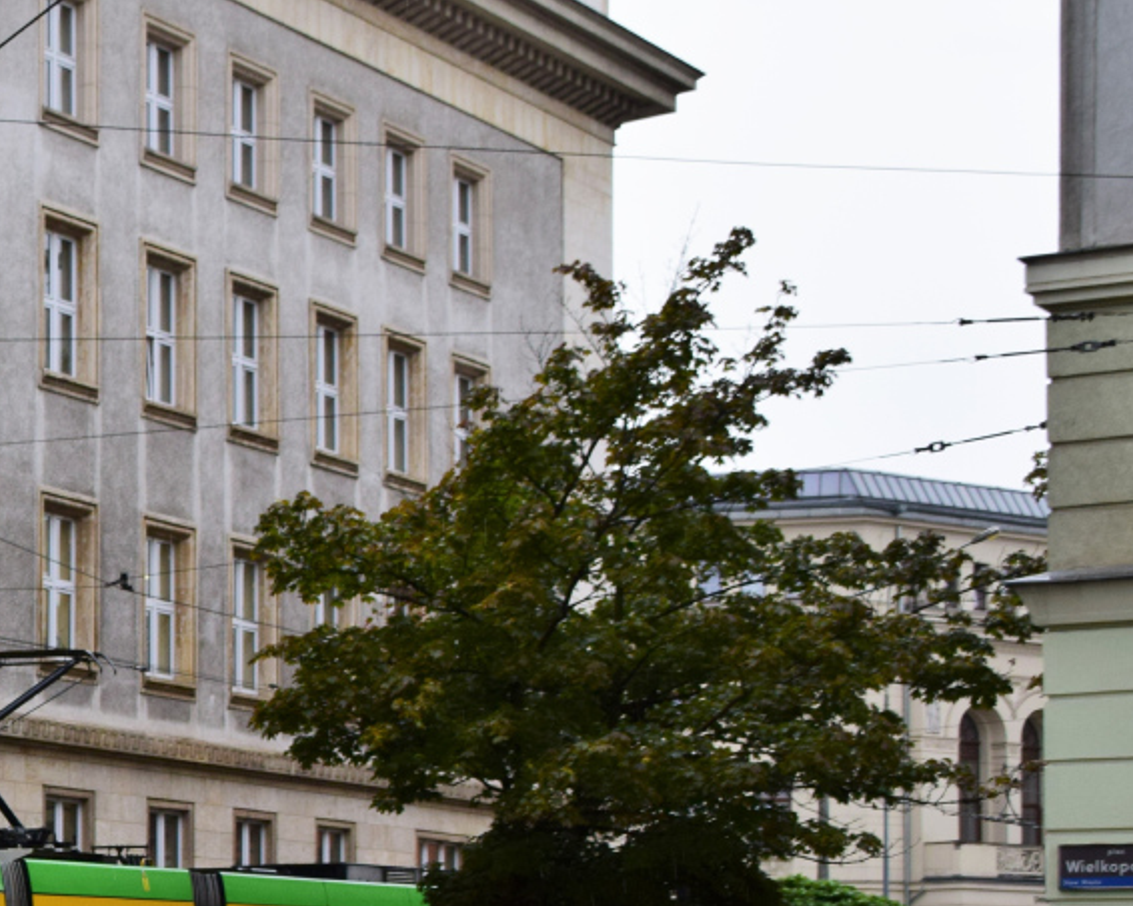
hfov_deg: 16.9
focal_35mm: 110
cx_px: -102
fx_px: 3689
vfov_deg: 13.9
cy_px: 851
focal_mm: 34
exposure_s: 1/250
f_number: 7.1
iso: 400
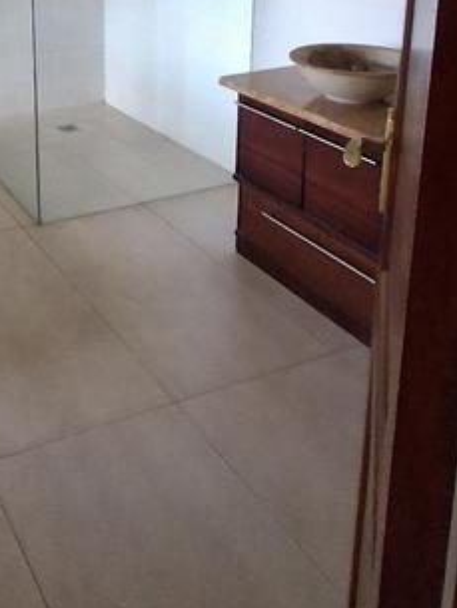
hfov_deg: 31.9
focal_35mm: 42
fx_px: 739
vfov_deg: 40.7
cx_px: 6
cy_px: 42
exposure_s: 1/50
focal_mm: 1.64
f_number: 2.2
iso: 400
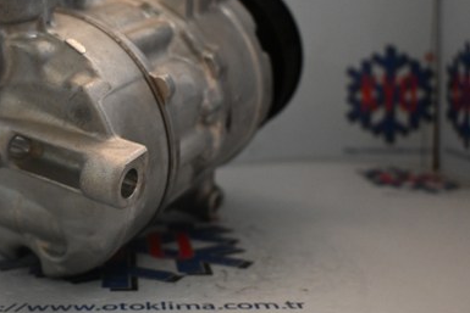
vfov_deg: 24.9
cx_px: 121
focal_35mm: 54
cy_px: 82
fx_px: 702
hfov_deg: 36.2
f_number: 4.2
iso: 2000
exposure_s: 1/125
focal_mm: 23
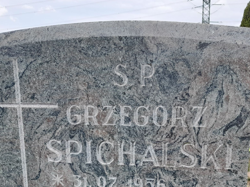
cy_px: 161
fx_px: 325
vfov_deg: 31.0
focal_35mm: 45
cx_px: 152
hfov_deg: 41.8
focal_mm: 4.6
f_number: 2
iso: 20
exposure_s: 1/208
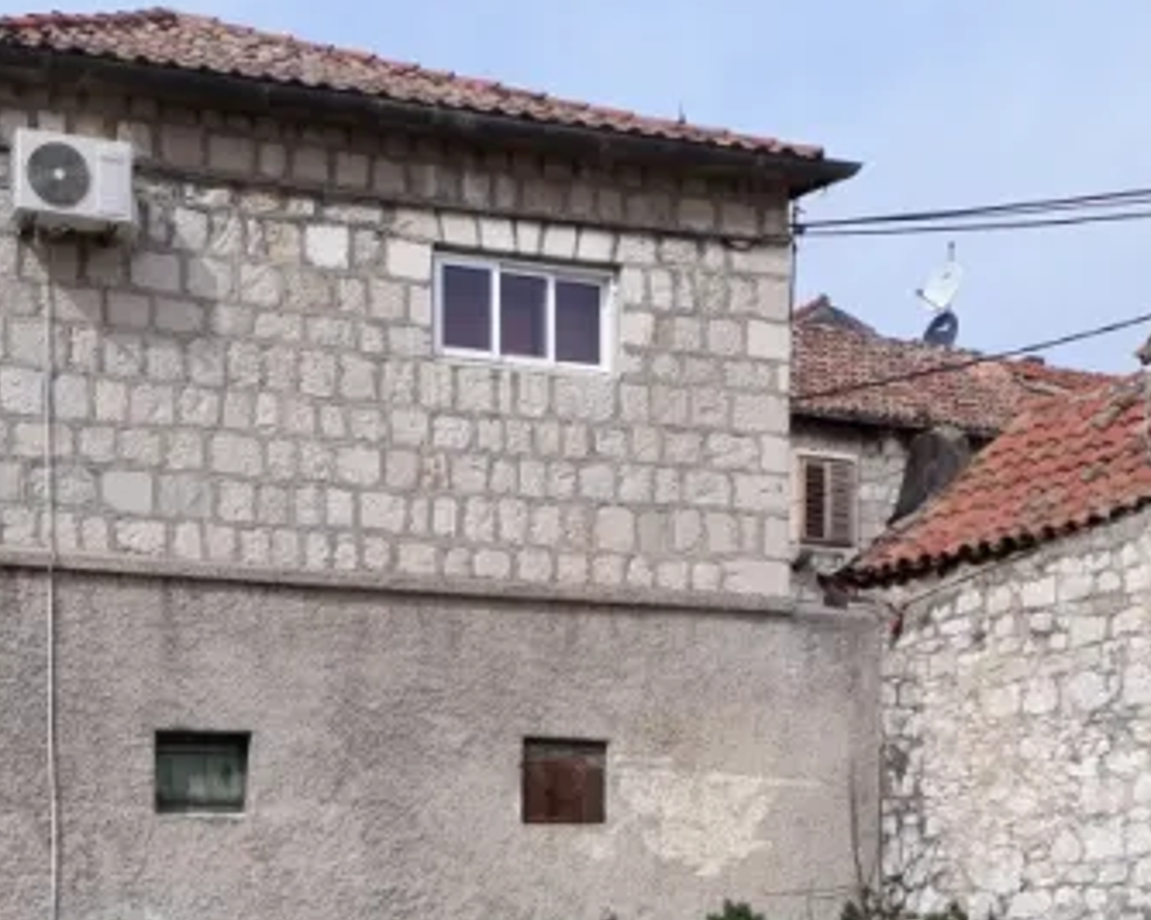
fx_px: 2043
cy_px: 941
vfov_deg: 24.1
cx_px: 379
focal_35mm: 60
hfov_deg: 31.2
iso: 40
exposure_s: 1/1718
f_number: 1.9
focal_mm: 3.6
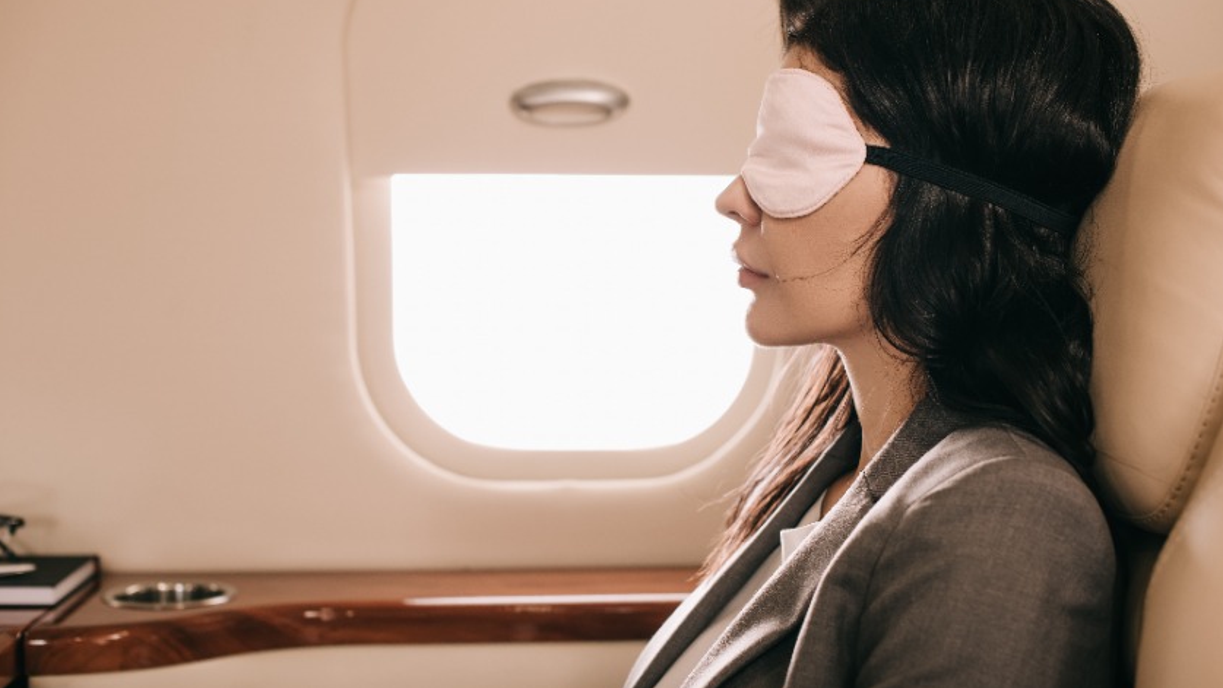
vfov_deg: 22.6
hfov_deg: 39.2
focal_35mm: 53
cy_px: 280
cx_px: 616
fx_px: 1719
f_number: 3.5
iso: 100
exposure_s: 1/200
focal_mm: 50
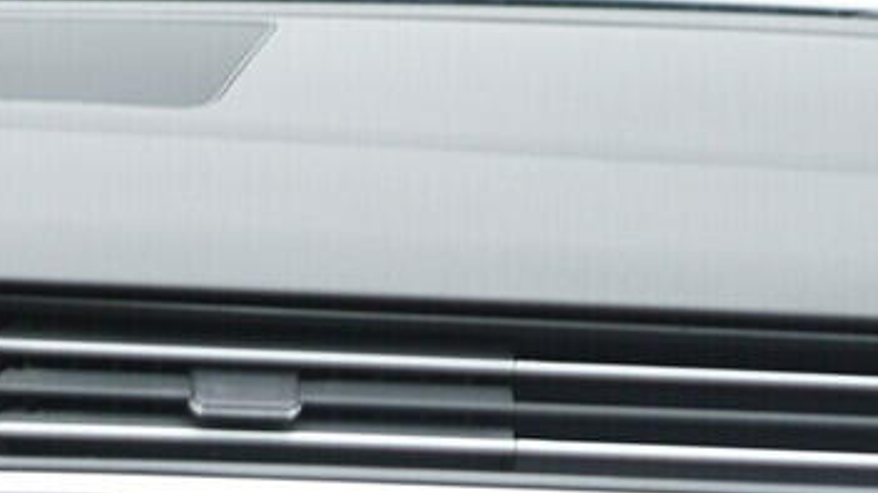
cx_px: -256
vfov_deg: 7.7
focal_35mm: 154
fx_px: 3583
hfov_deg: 13.5
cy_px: 769
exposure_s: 1/40
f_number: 2.8
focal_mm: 24
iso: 160
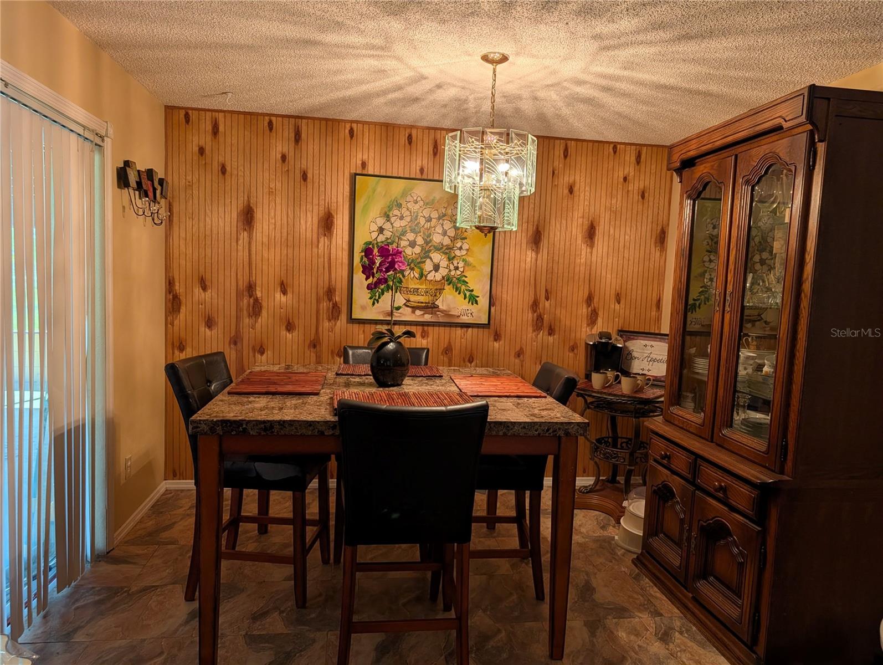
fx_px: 613
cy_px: 332
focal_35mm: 24
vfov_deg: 56.9
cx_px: 442
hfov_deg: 71.5
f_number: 1.68
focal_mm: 6.9
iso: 19
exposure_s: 1/183
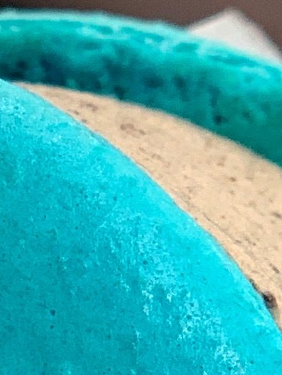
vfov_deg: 5.0
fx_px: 4300
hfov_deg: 3.7
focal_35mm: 396
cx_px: -164
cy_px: 522
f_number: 2.4
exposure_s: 1/100
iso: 50
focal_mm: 6
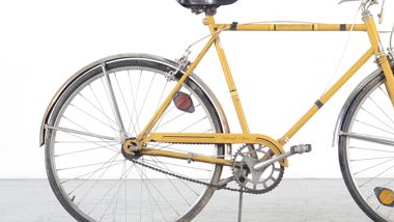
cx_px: 284
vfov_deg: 9.2
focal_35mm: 132
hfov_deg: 16.2
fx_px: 1379
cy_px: 94
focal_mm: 50
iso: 100
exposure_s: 1/125
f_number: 5
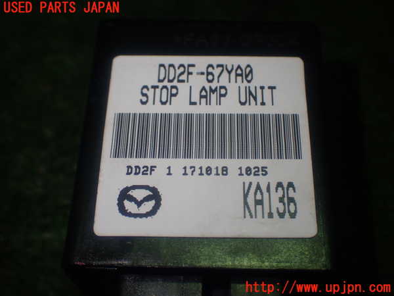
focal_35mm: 47
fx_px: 535
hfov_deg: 40.4
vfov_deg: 30.9
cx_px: 197
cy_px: 148
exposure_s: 1/100
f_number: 3.1
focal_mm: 8.4
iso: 100
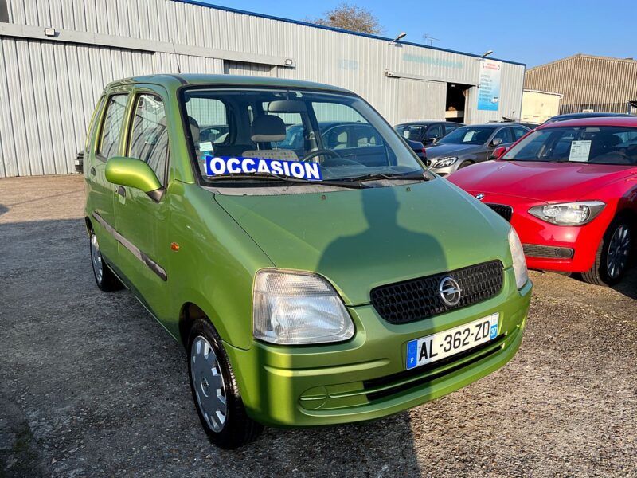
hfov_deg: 67.3
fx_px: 478
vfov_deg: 53.1
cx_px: 318
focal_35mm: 26
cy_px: 239
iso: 50
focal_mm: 5.1
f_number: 1.6
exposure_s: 1/1695
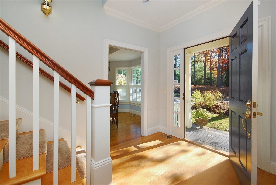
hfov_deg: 100.3
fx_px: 115
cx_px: 138
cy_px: 92
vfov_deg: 77.5
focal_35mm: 15
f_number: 5.6
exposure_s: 1/400
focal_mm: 10
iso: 400
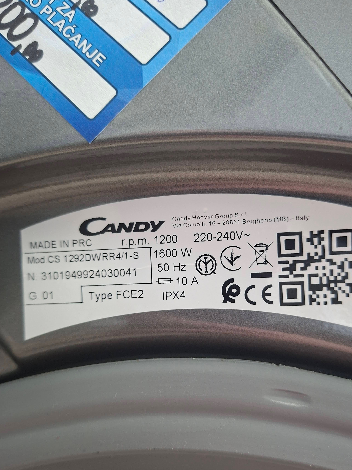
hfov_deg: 51.3
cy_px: 274
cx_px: 185
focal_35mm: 27
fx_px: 366
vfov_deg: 64.9
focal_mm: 5.54
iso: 400
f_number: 1.8
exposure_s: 1/25
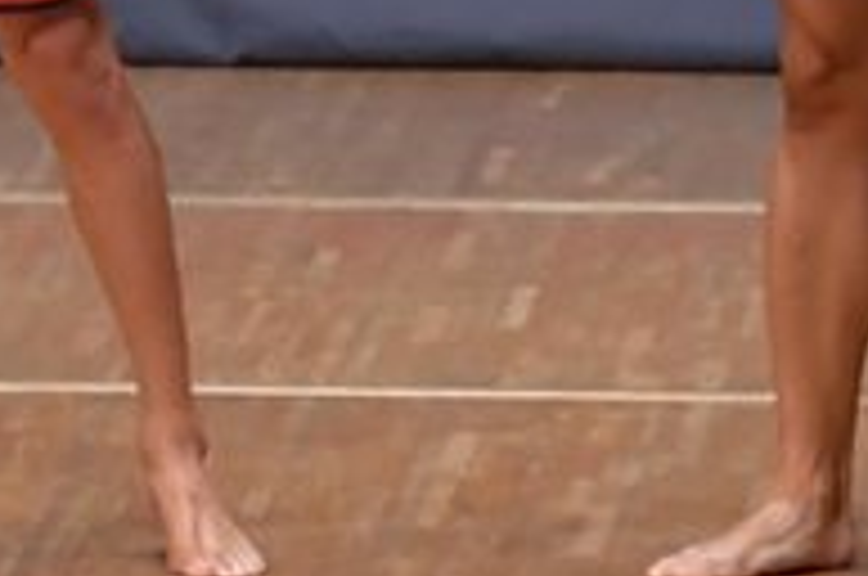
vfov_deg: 1.3
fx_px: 24697
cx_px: -34
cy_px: -333
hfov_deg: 2.0
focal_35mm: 1026
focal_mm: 170
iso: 6400
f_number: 5.6
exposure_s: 1/400
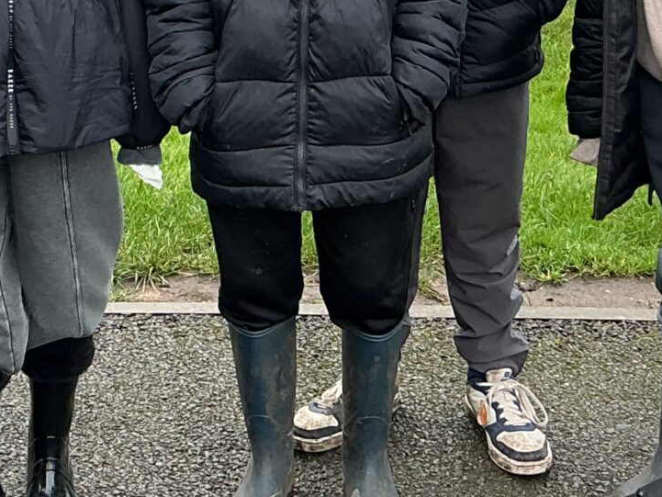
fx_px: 1970
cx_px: 306
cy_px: -105
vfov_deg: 13.9
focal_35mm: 103
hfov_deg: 19.1
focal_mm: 3
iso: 16
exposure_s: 1/117
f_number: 1.8
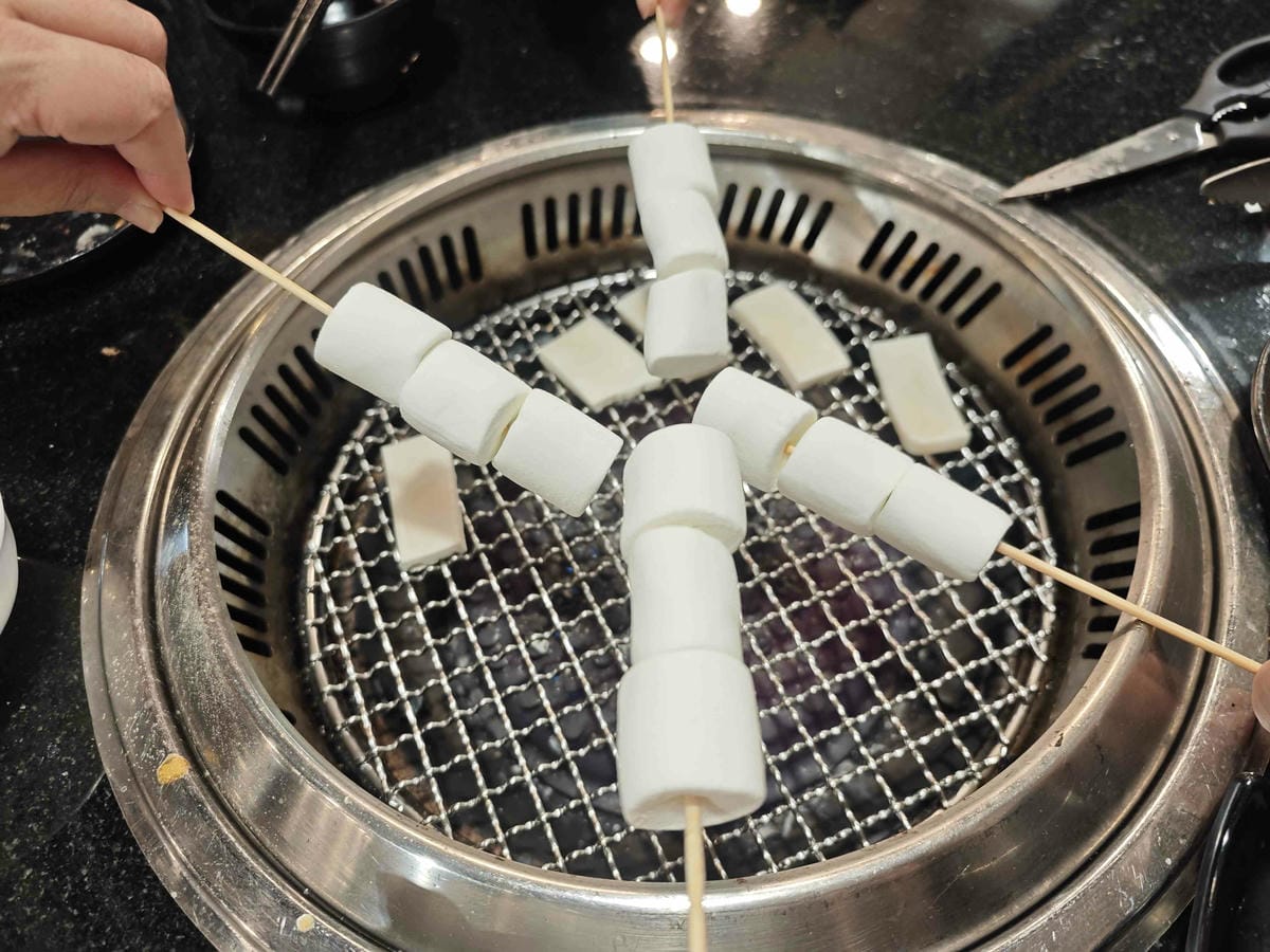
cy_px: 476
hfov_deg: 73.9
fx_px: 844
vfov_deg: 58.9
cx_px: 635
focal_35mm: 23
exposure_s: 1/60
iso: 200
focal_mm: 8.72
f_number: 2
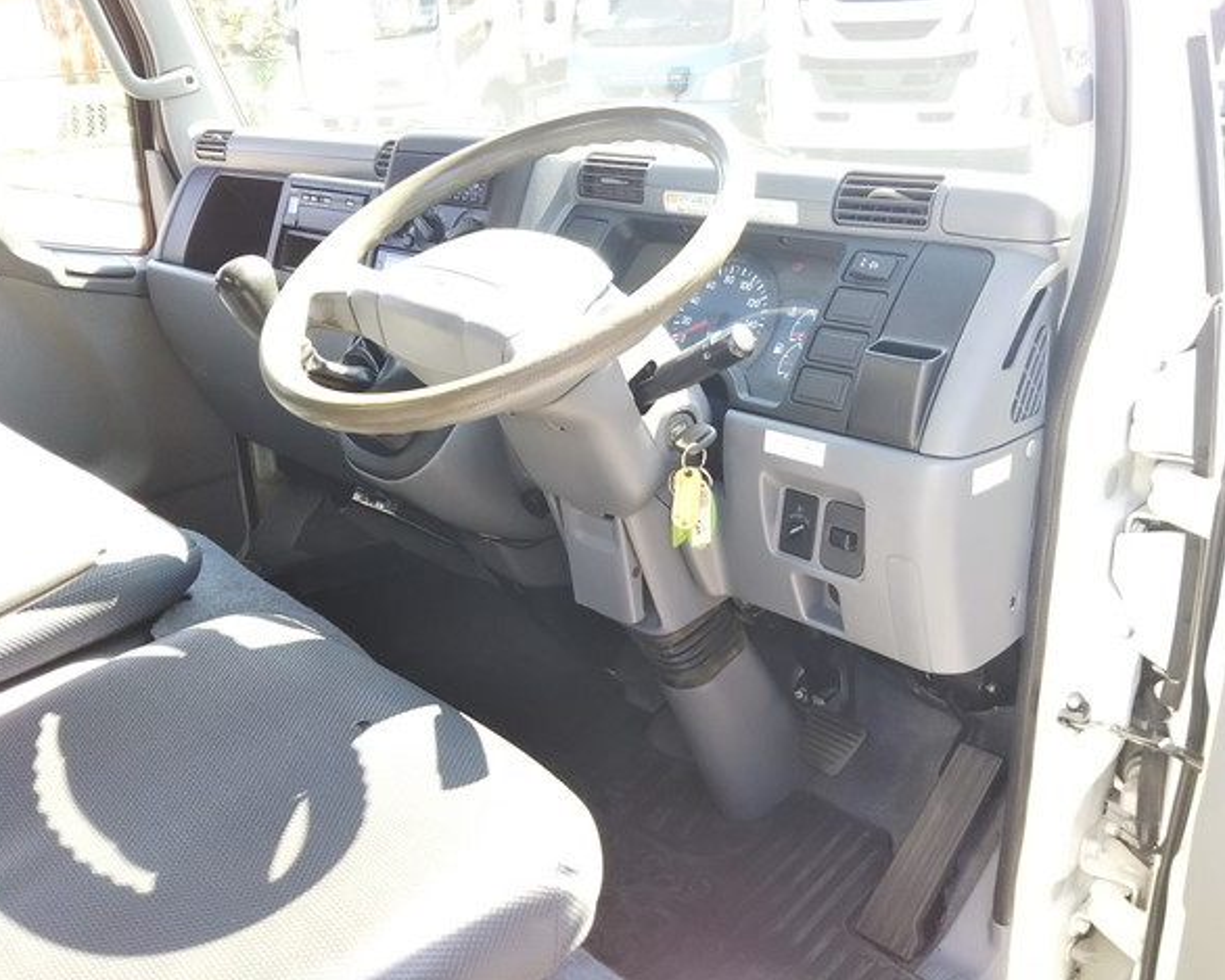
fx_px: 1160
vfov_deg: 45.8
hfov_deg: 55.6
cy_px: 483
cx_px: 658
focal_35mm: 32
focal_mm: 4
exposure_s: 1/120
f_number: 2.2
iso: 64
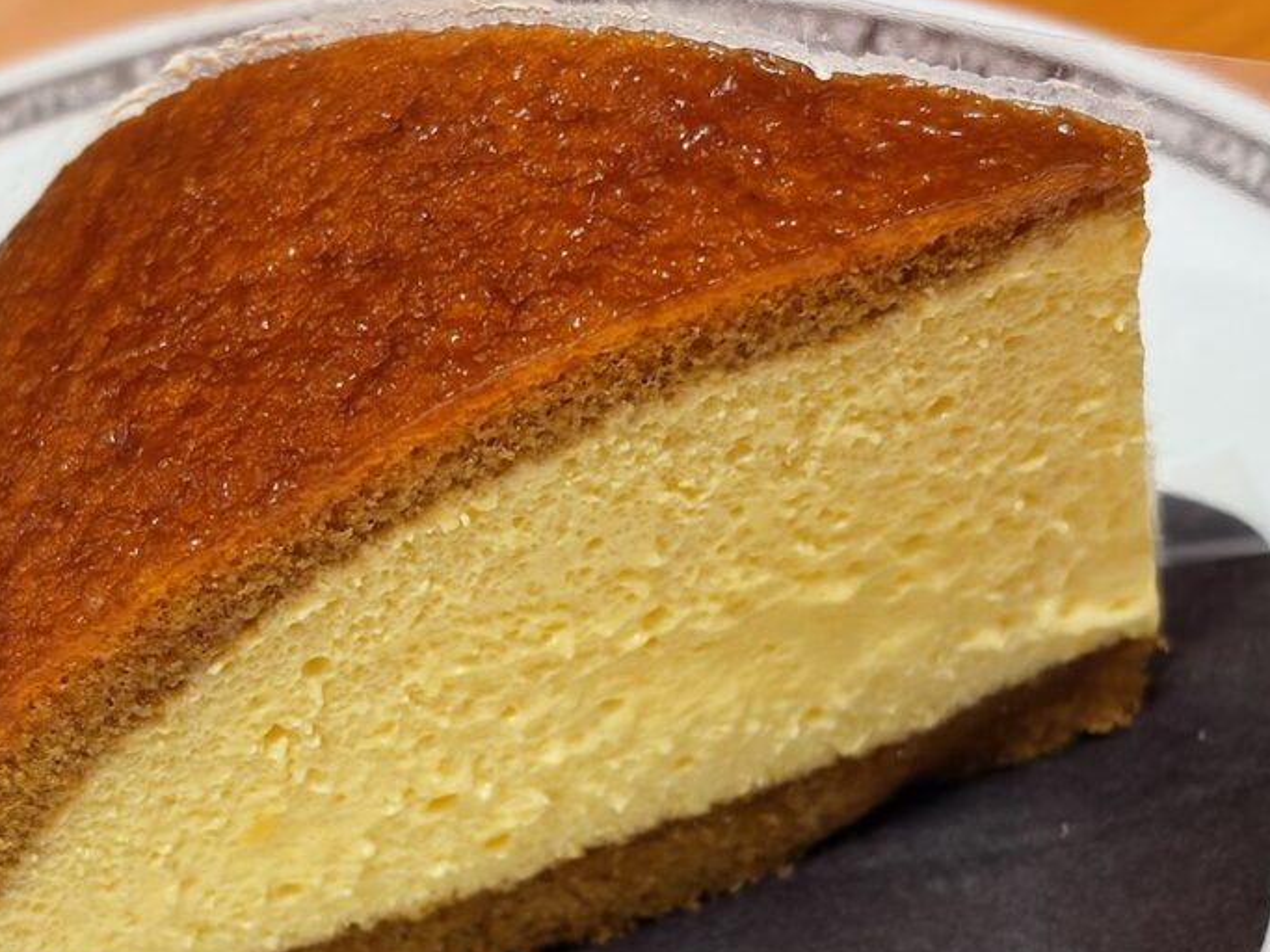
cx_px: 441
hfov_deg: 24.9
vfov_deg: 18.9
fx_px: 2861
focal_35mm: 78
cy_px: 588
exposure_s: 1/50
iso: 125
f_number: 1.6
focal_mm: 5.96
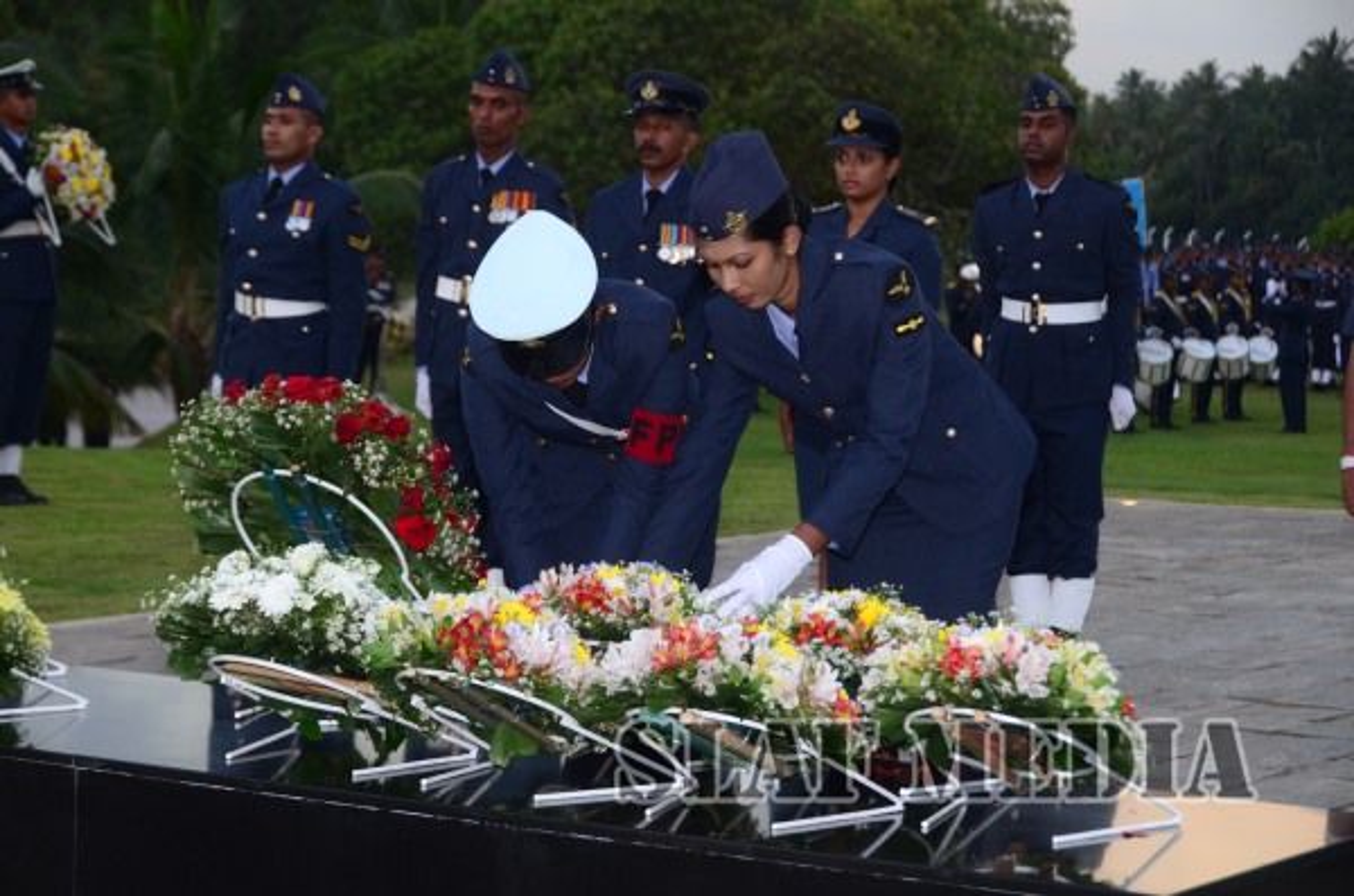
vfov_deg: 14.0
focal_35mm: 98
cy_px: 448
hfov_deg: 21.0
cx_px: 677
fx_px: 3658
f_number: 5.6
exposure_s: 1/60
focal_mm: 65
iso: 400
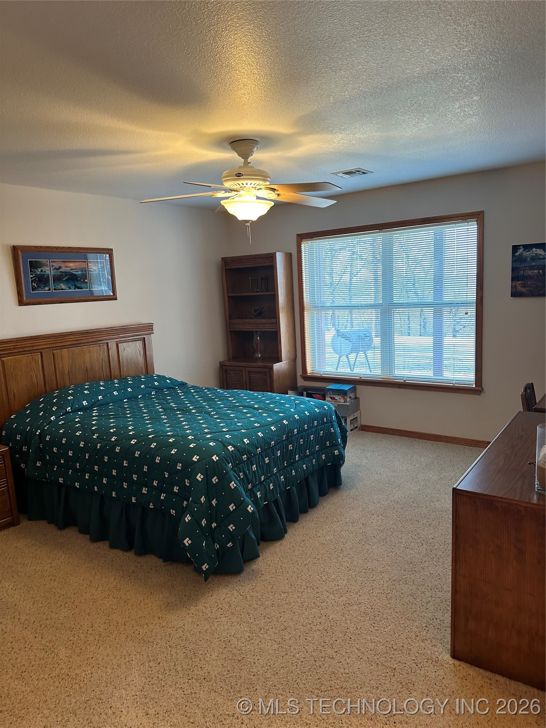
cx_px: 273
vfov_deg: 71.6
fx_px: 505
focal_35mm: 24
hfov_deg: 56.8
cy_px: 364
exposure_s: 1/60
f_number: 1.78
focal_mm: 6.86
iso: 125
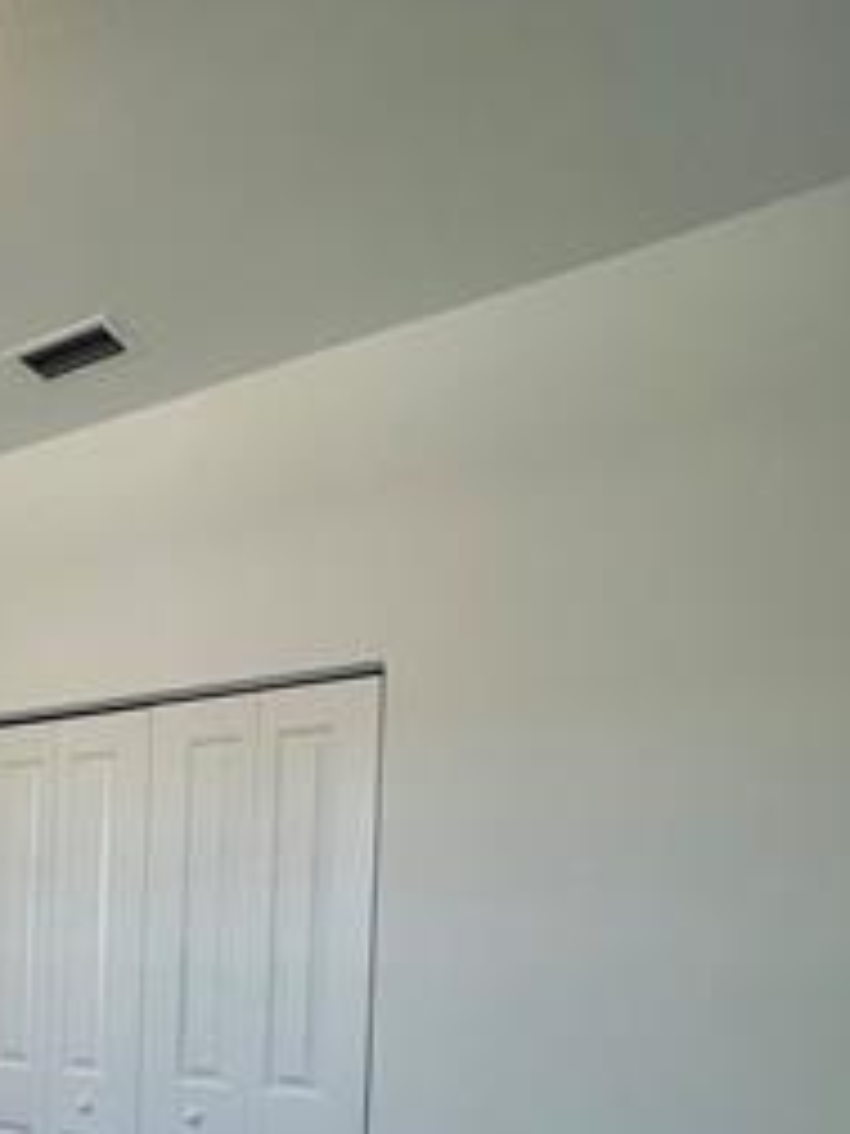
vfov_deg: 52.6
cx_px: -112
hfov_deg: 37.2
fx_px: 1015
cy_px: 981
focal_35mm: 31
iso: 80
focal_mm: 1.57
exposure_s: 1/120
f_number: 1.8
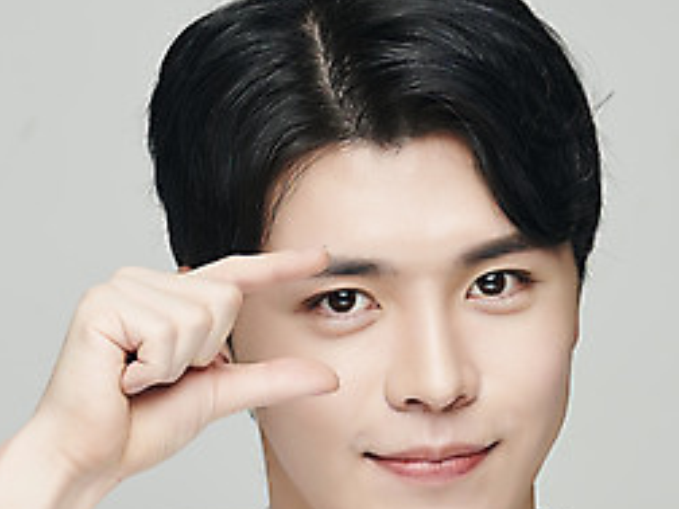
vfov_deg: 3.2
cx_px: 368
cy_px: 396
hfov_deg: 4.3
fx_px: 8984
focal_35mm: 458
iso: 64
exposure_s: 1/125
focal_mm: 200
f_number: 8
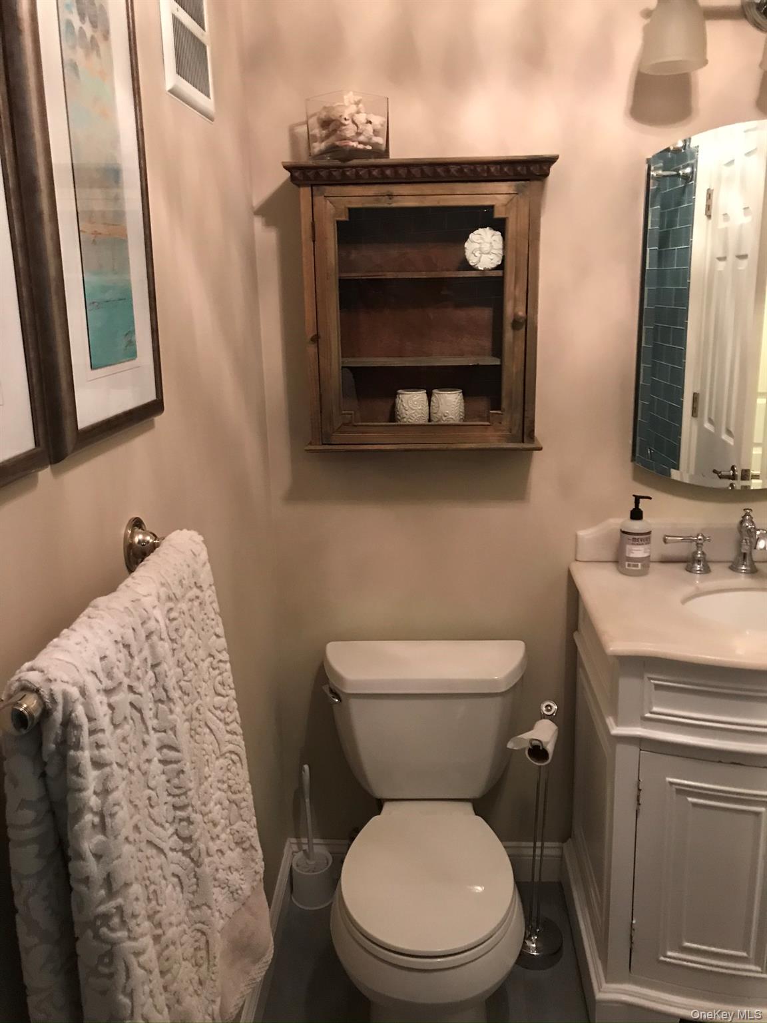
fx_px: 827
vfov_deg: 63.4
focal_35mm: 28
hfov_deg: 49.7
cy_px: 512
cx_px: 384
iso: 100
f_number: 1.8
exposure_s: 1/11
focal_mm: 3.99
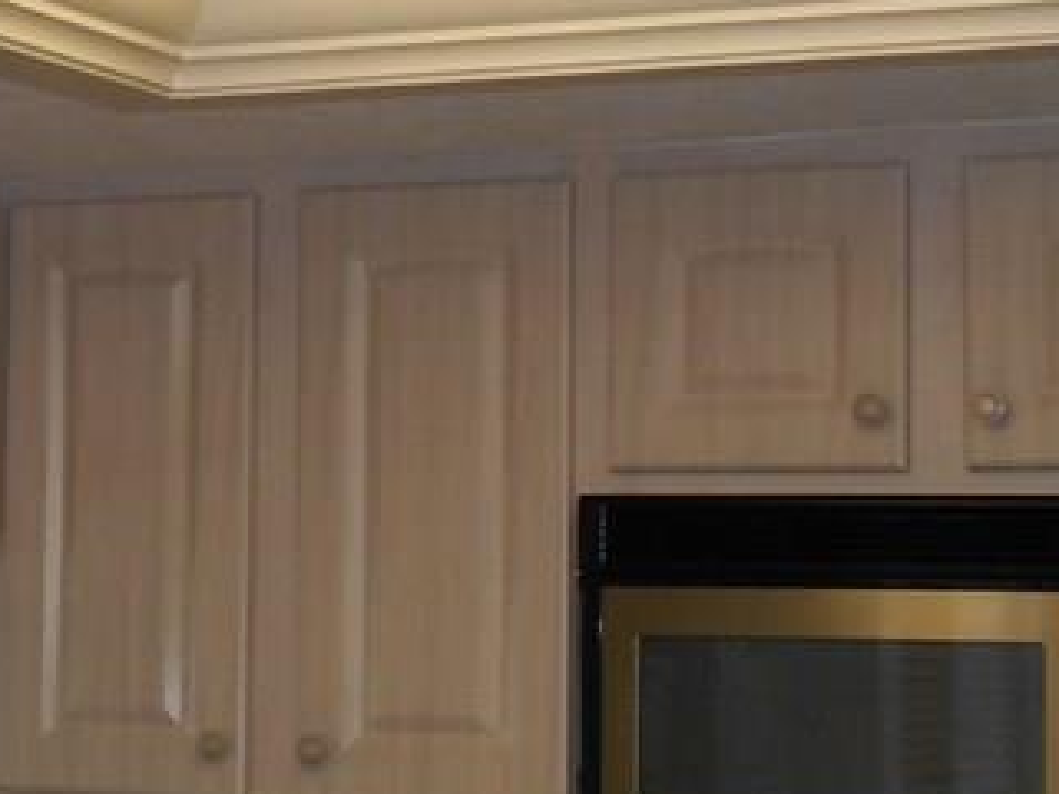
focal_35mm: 131
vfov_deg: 11.3
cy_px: 341
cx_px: -281
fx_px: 4008
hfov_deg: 14.5
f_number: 3.9
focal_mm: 7.2
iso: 220
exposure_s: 1/30
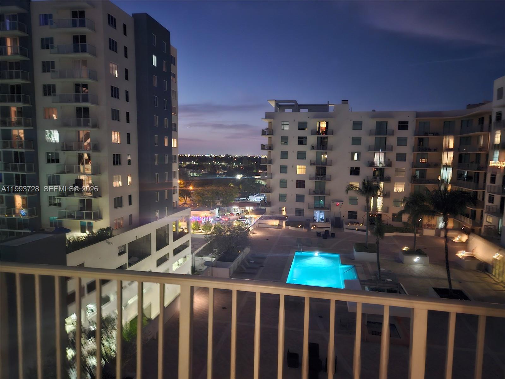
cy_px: 190
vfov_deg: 58.9
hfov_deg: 73.9
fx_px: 336
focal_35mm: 23
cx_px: 252
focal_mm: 5.4
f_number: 1.8
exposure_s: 1/15
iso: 1000
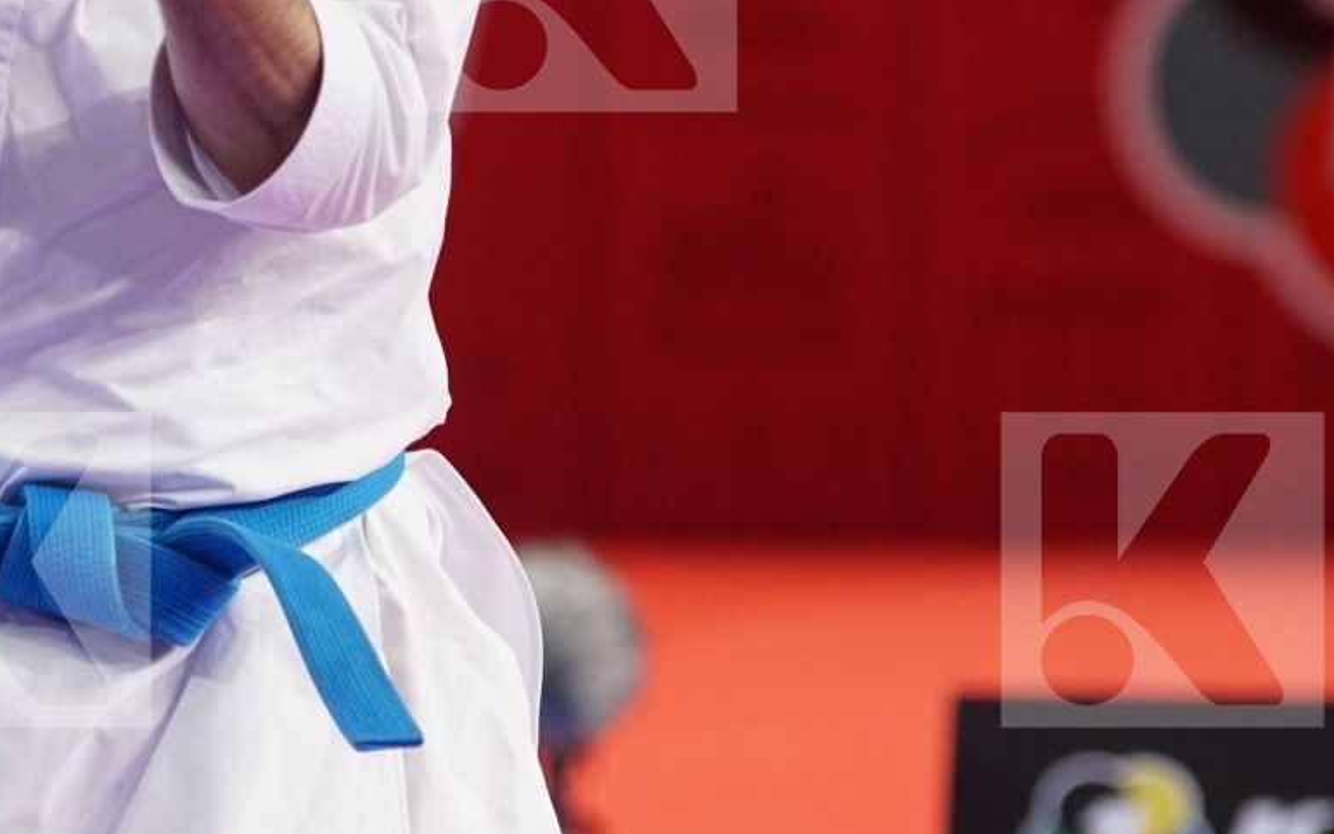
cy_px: -45
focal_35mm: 571
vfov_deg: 2.3
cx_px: -10
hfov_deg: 3.7
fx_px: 20761
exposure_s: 1/400
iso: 1000
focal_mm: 160
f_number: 3.2
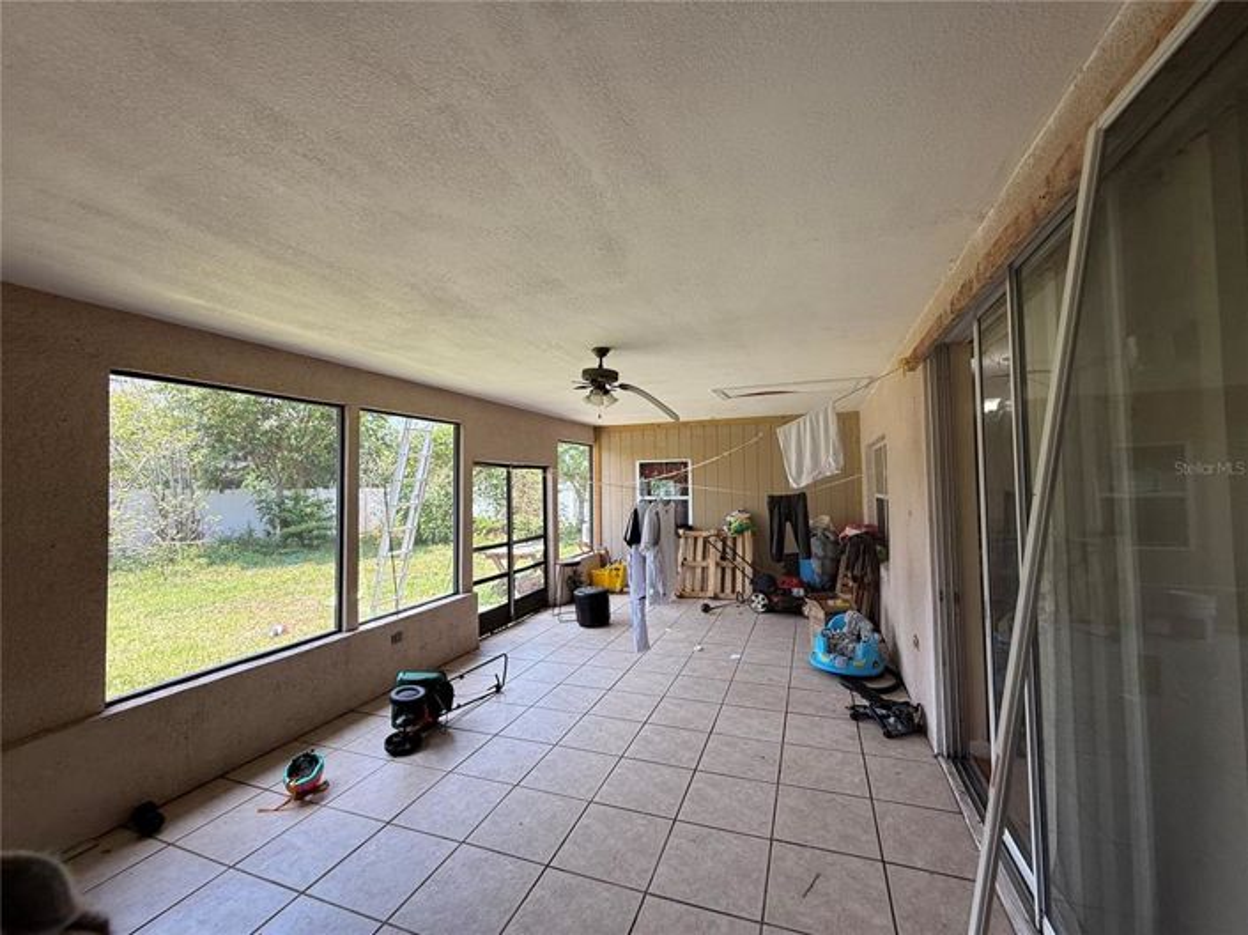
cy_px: 468
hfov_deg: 102.1
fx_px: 504
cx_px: 624
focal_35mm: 14
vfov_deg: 85.6
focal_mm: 2.22
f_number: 2.2
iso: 64
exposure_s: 1/135
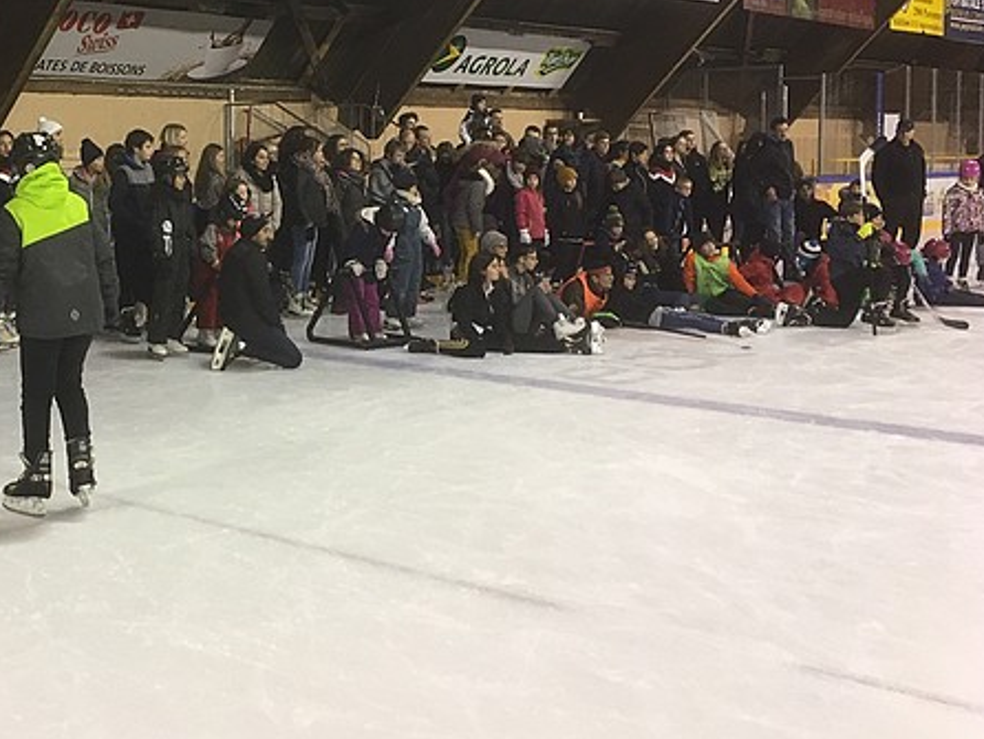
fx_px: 1479
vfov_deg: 27.9
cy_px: 238
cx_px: 152
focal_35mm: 52
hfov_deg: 35.2
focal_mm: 4.15
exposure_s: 1/33
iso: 50
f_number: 2.2
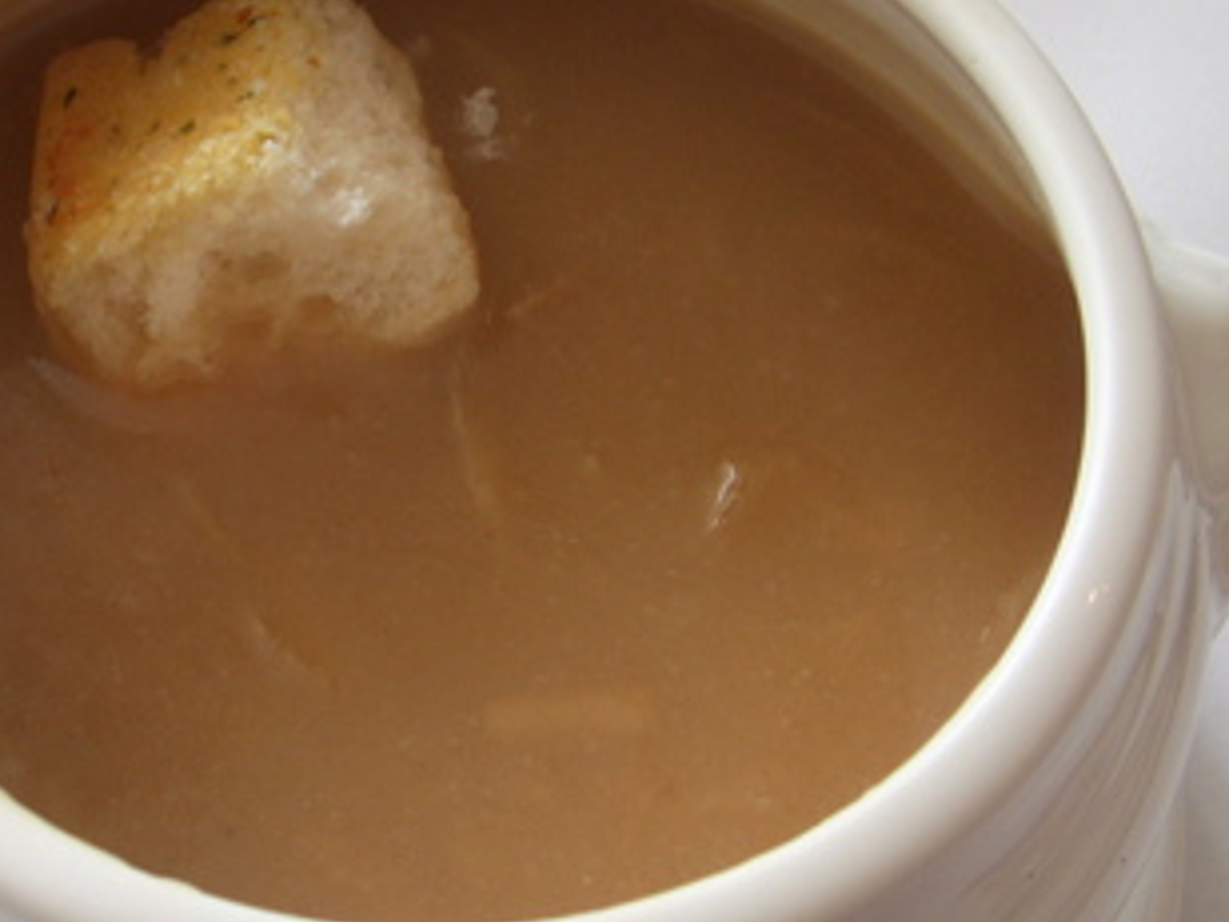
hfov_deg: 26.1
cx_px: 339
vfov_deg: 19.9
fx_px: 2627
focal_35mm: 74
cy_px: 451
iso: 100
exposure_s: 1/30
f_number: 3.3
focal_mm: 6.3
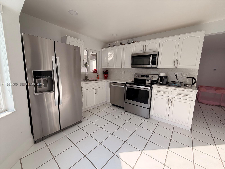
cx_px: 112
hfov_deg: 102.1
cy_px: 84
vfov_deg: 85.7
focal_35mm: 14
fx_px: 91
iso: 40
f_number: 2.2
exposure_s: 1/217
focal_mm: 2.22
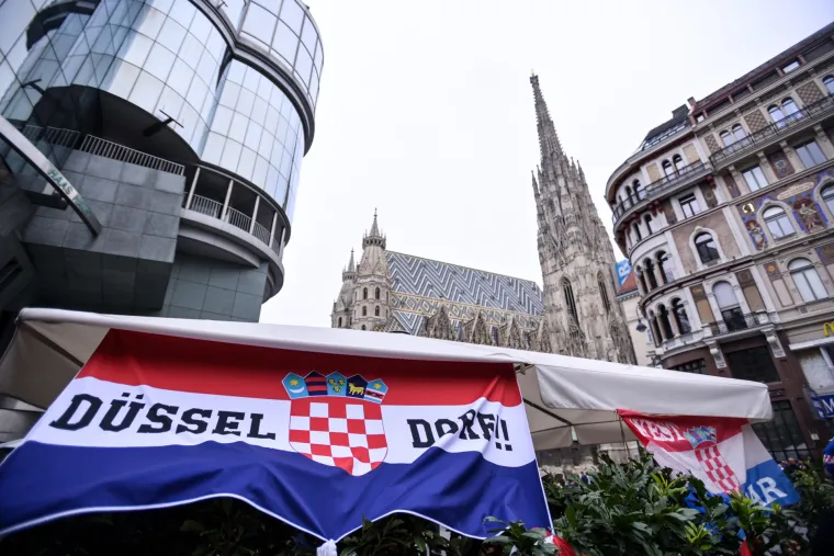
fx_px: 394
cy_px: 278
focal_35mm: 17
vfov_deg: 70.5
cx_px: 417
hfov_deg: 93.3
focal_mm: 17
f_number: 2.8
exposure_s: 1/3200
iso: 500
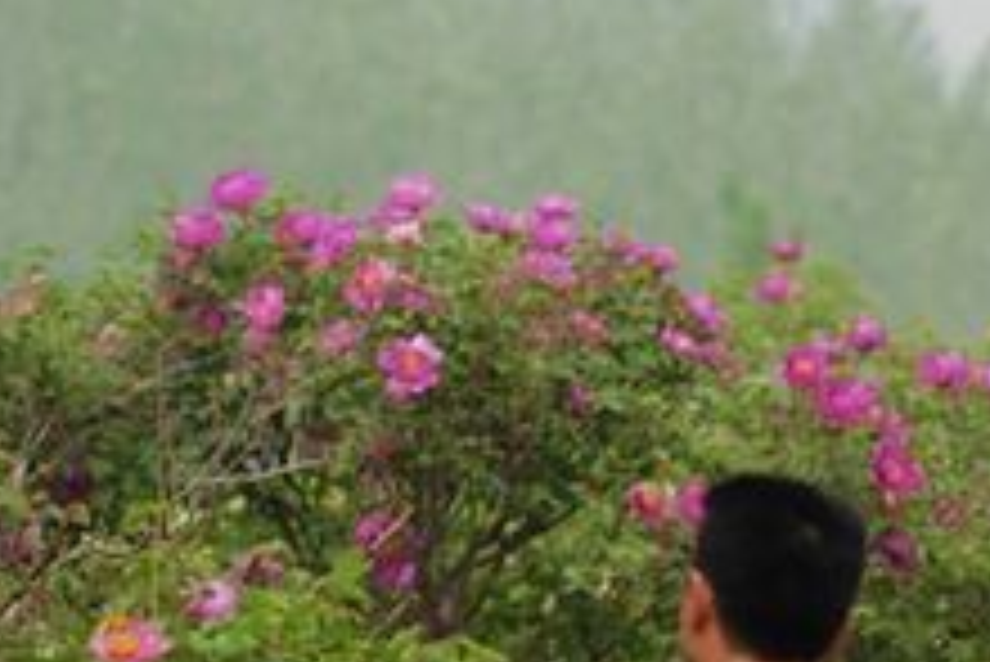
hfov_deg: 5.8
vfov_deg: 3.9
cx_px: 227
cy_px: 426
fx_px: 9831
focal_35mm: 357
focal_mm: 95
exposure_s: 1/1250
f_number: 2.8
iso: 100
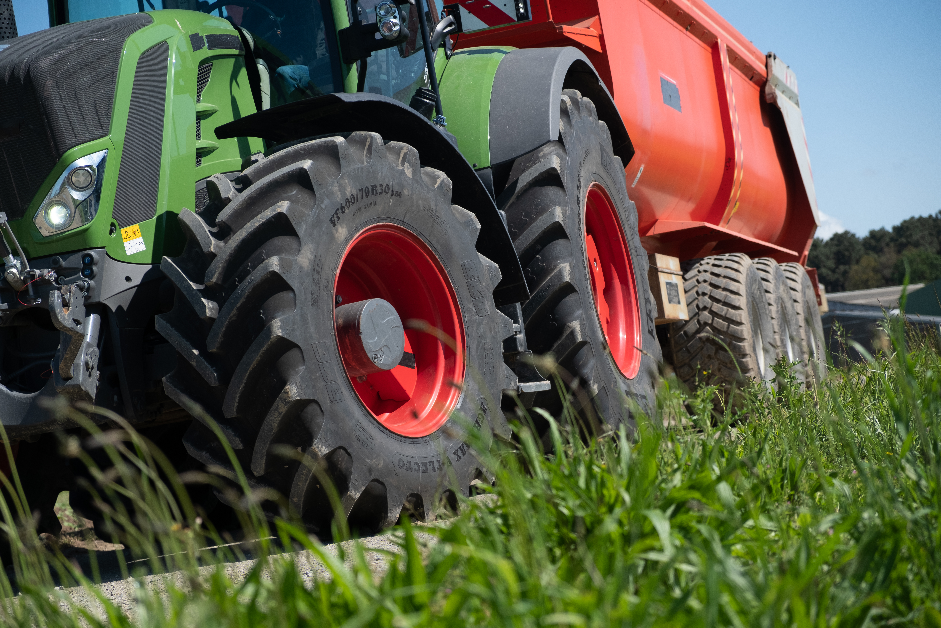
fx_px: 2169
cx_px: 470
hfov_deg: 24.5
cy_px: 314
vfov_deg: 16.5
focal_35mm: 83
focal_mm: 55
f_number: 4
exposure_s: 1/1800
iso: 250
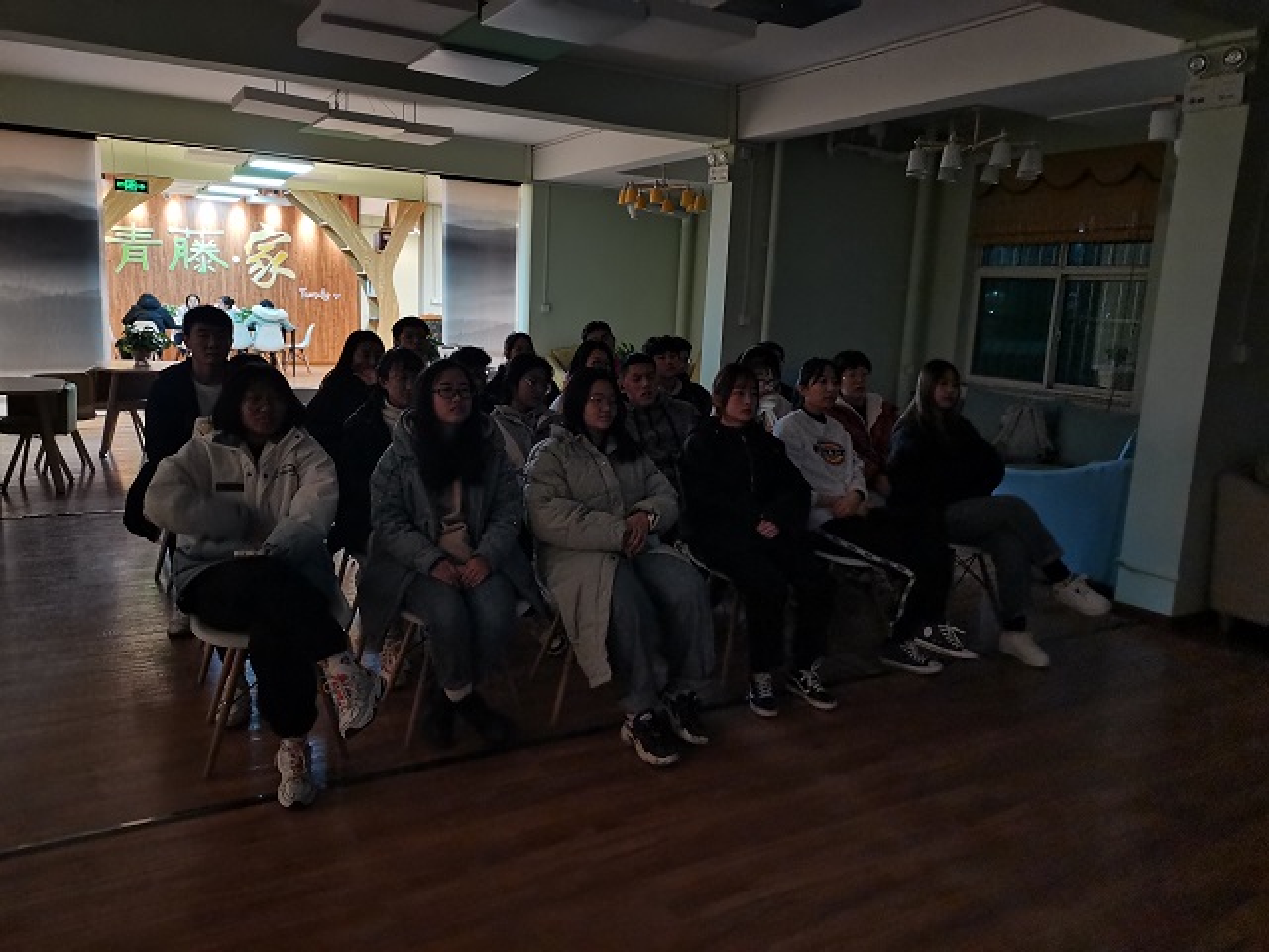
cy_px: 476
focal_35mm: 26
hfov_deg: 67.3
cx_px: 634
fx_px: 953
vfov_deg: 53.1
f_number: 1.8
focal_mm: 5.58
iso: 800
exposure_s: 1/33.3
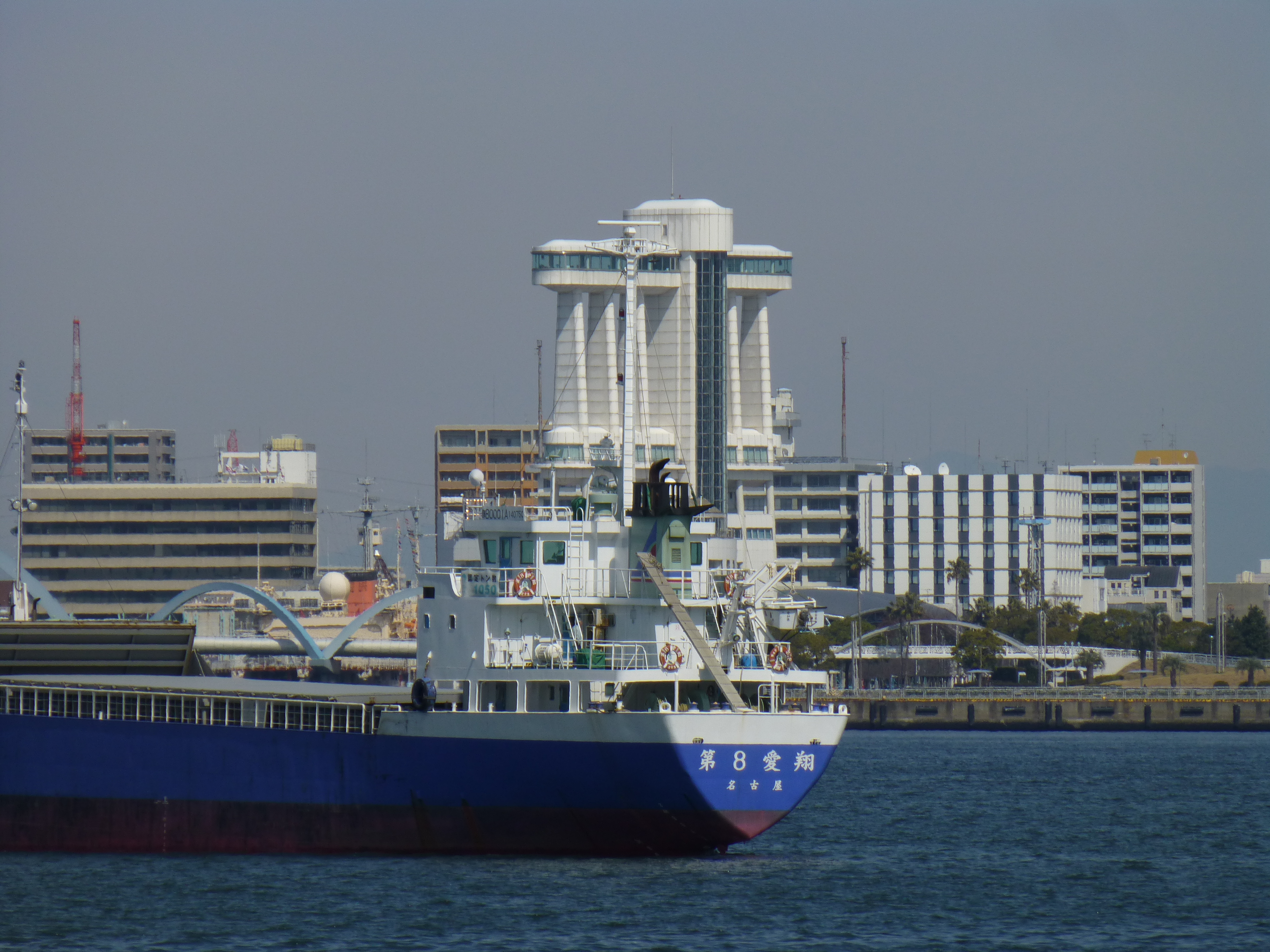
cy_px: 476
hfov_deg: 4.1
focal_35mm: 480
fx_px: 17610
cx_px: 635
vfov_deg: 3.1
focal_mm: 86
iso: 100
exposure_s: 1/800
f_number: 6.4
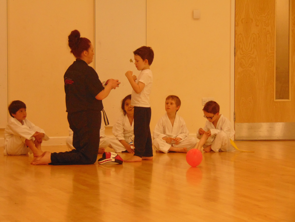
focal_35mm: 164
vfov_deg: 9.1
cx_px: 148
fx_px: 1398
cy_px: 111
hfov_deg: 12.0
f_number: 4
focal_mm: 29.5
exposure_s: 1/60
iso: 400
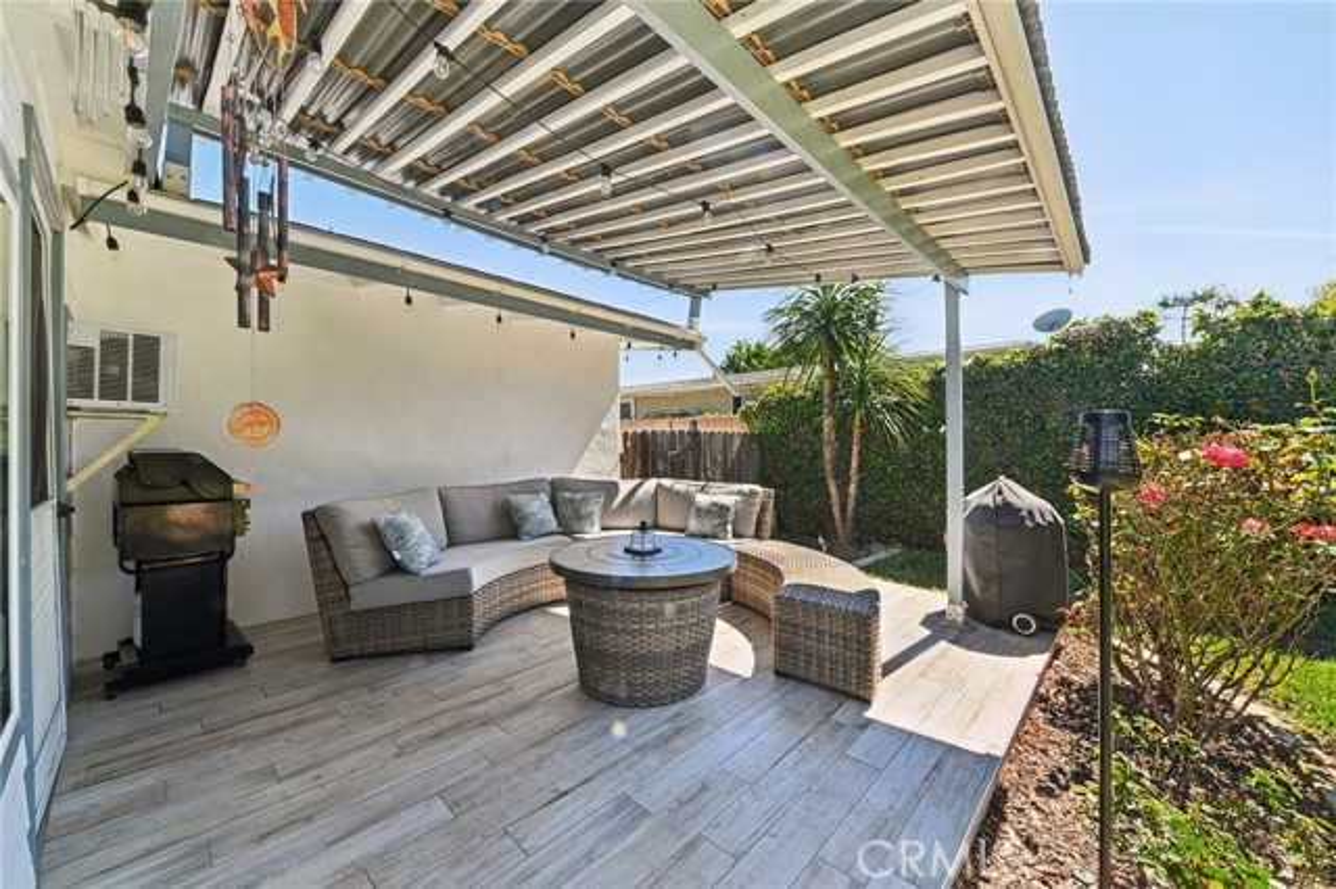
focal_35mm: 13
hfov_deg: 108.4
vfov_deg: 85.4
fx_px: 482
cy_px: 444
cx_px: 668
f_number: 22
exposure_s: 1/8
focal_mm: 13
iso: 250
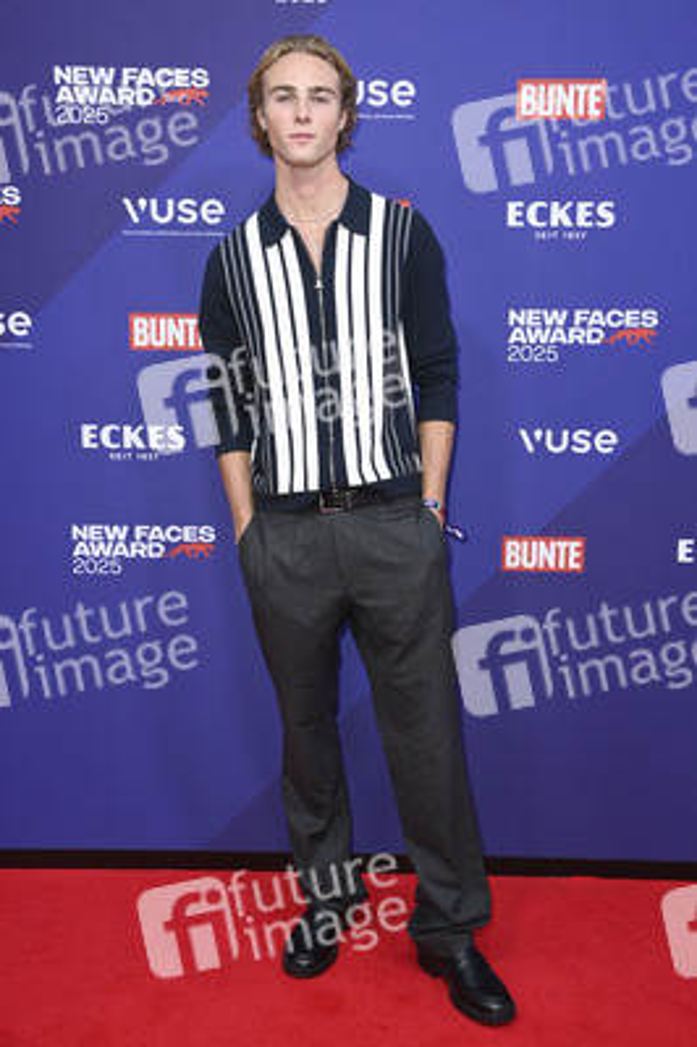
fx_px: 1222
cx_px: 348
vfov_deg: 46.4
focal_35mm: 42
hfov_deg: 31.8
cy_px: 524
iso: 800
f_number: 5.6
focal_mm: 42
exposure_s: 1/200
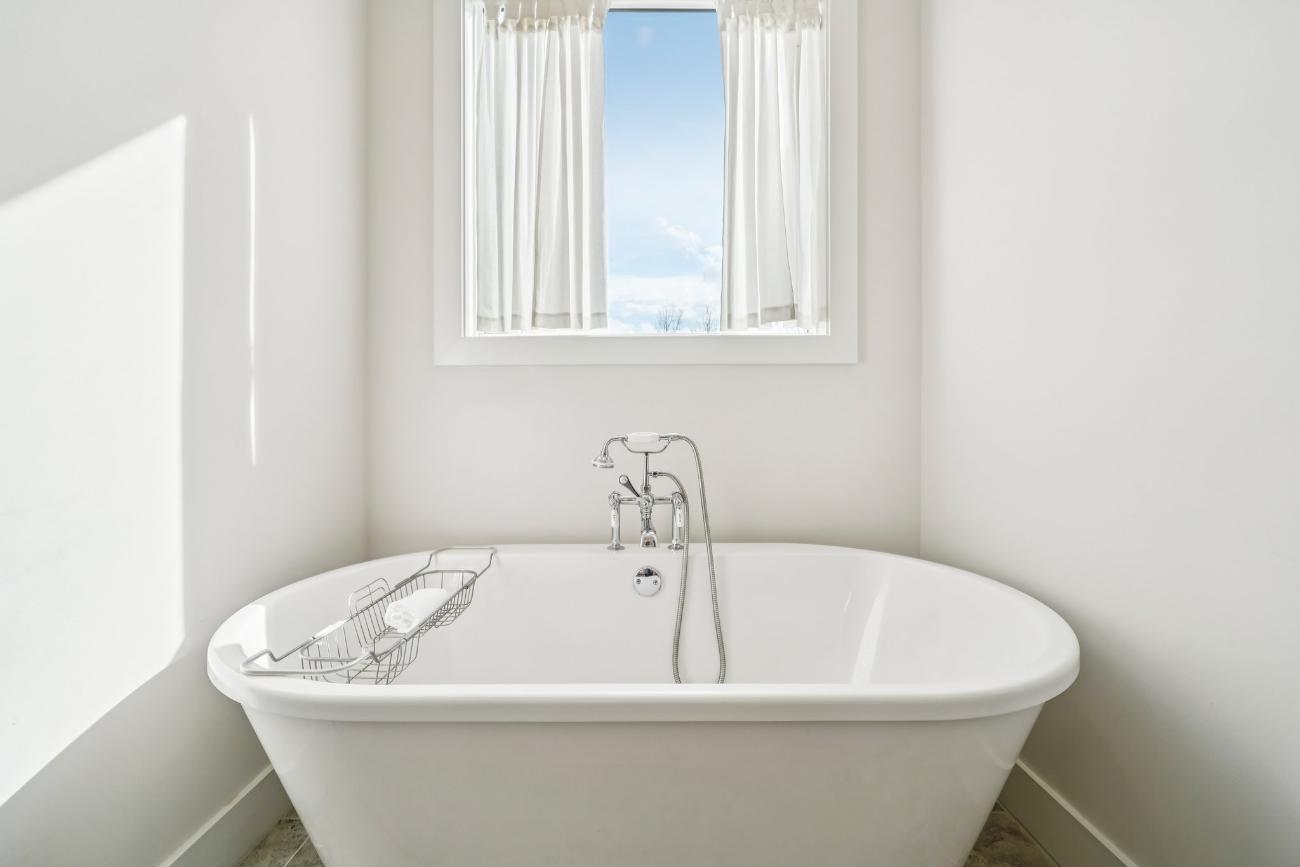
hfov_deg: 104.3
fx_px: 505
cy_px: 434
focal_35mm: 14
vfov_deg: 81.2
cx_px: 650
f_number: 8
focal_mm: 14
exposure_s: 1/400
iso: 400
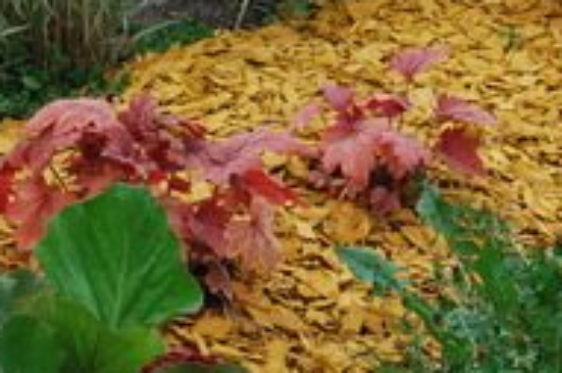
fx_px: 3057
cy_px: 29
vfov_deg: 7.0
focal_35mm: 196
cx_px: 515
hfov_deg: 10.4
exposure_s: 1/160
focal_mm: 32
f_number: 6.3
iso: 100
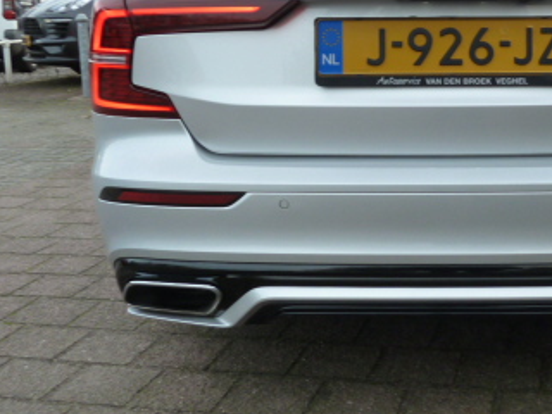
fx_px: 797
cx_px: 454
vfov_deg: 29.0
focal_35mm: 50
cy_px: 164
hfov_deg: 36.7
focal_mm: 4.1
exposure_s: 1/125
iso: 125
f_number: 3.5
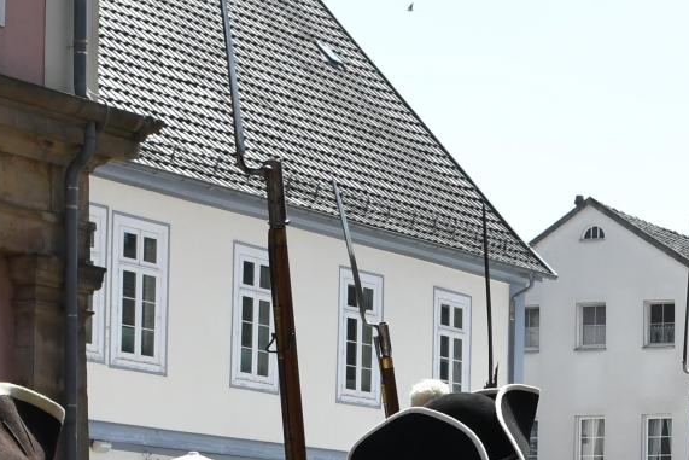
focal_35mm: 121
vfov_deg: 10.9
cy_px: 674
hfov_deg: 15.9
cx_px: 935
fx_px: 2316
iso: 640
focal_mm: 24
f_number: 13
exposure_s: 1/640
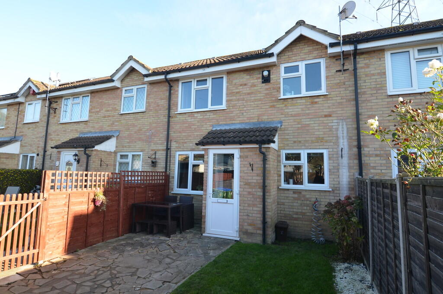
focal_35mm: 20
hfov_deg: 85.5
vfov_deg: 63.0
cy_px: 147
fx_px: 239
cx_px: 222
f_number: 6.3
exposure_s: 1/160
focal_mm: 13
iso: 200
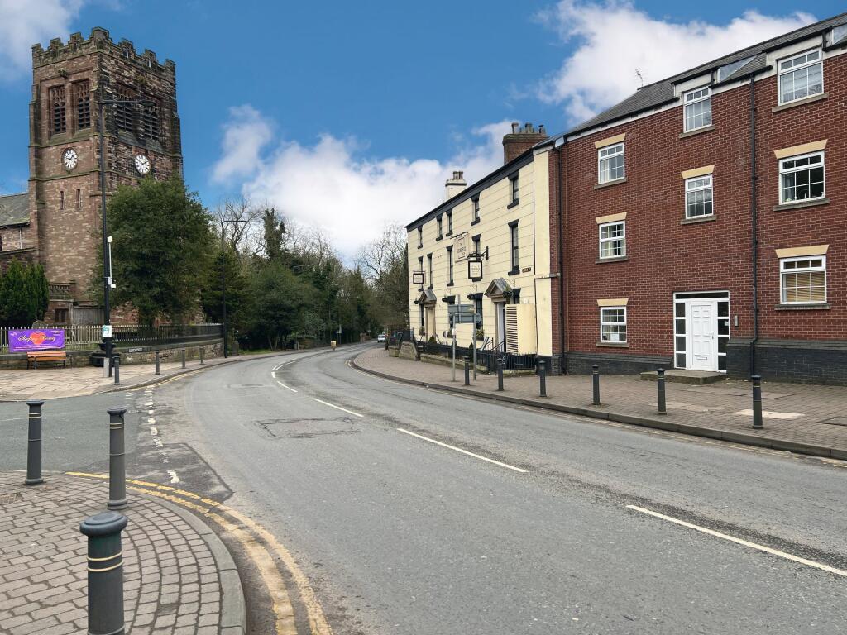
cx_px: 424
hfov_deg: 67.3
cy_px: 318
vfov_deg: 53.1
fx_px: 636
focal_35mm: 26
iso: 50
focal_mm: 5.7
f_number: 1.5
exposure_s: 1/611
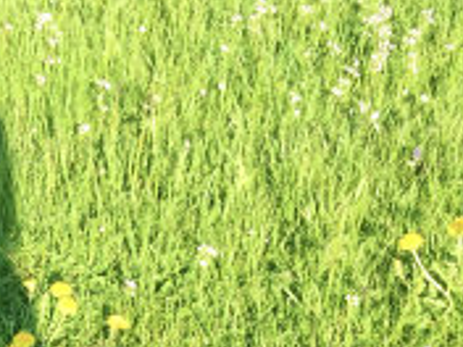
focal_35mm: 101
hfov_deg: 18.6
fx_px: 1351
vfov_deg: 12.5
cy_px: 733
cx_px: -70
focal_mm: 4.15
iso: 25
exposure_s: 1/434
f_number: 2.2
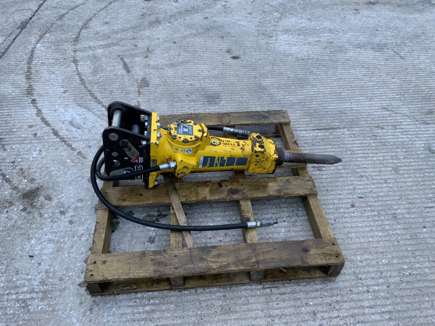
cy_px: 163
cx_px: 218
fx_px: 364
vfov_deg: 48.2
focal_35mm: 29
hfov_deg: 61.7
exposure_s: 1/122
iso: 50
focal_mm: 3
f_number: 1.8
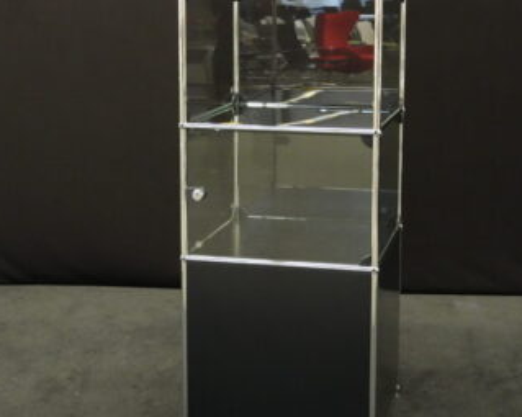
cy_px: 142
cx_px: 299
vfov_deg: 22.7
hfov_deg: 28.3
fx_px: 1035
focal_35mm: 67
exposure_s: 1/125
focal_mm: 38
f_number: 4
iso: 12800
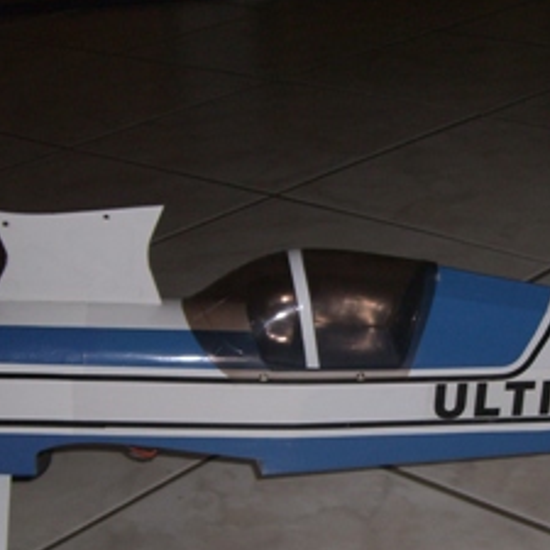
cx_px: 418
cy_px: 354
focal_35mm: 78
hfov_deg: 22.0
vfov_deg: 22.1
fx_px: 1402
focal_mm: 6.2
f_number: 2.7
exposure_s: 1/60
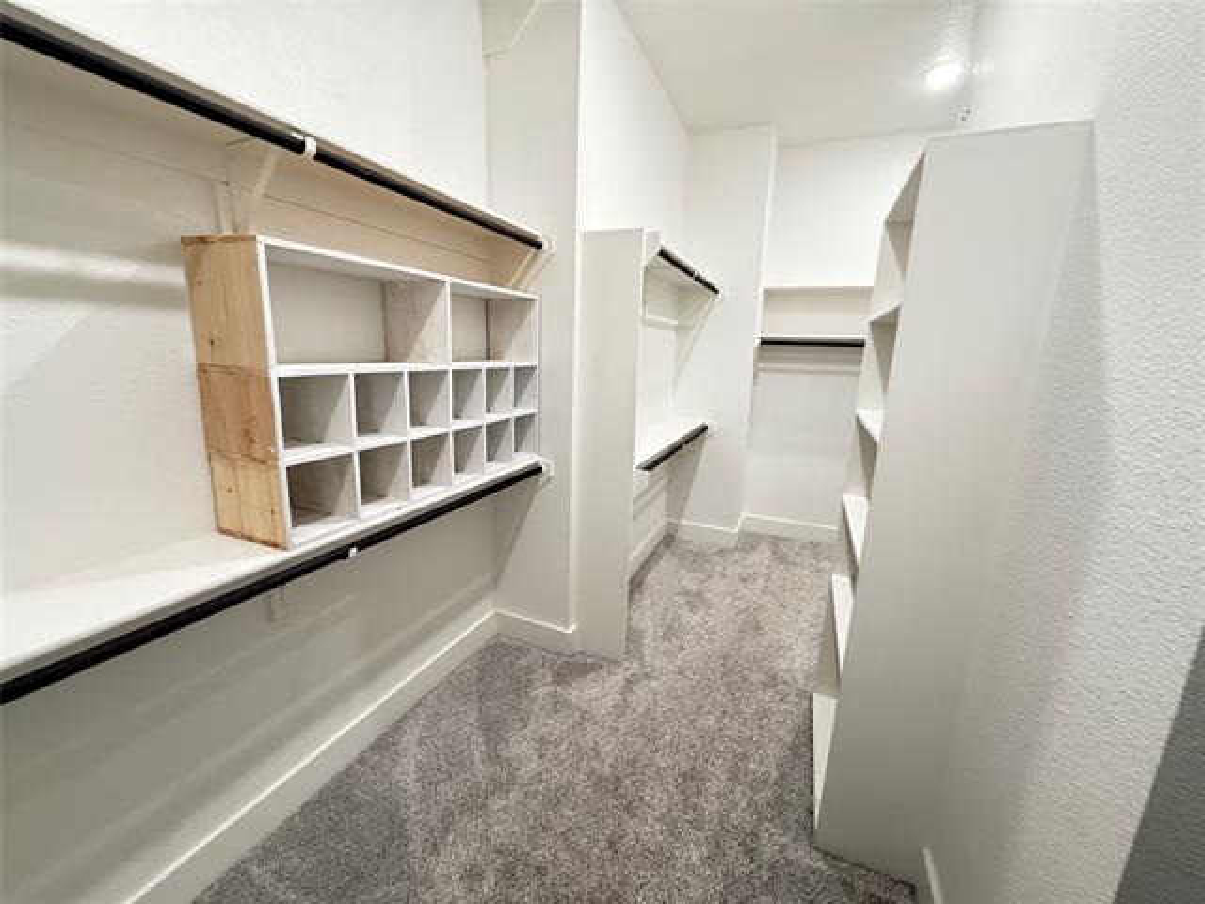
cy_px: 452
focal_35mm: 14
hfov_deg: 102.1
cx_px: 602
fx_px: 487
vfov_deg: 85.7
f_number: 2.2
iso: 500
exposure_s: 1/60
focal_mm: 2.22
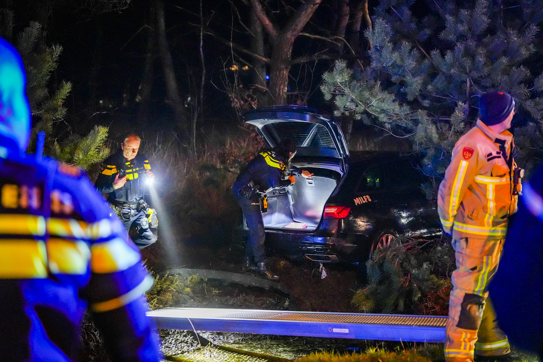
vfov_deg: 19.5
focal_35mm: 70
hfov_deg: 28.8
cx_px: 272
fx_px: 1056
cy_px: 181
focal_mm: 70
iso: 6400
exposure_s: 1/30
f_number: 2.8
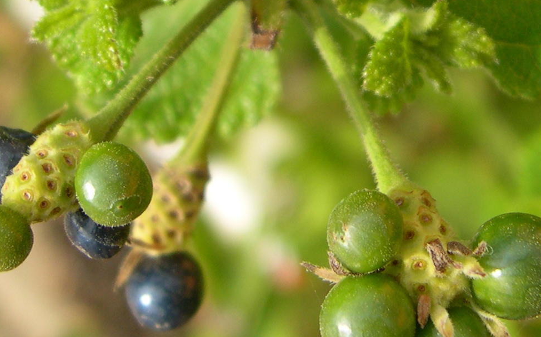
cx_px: 272
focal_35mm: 94
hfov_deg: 22.1
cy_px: -45
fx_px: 1385
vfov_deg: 13.6
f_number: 2.8
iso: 100
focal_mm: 8
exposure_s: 1/587
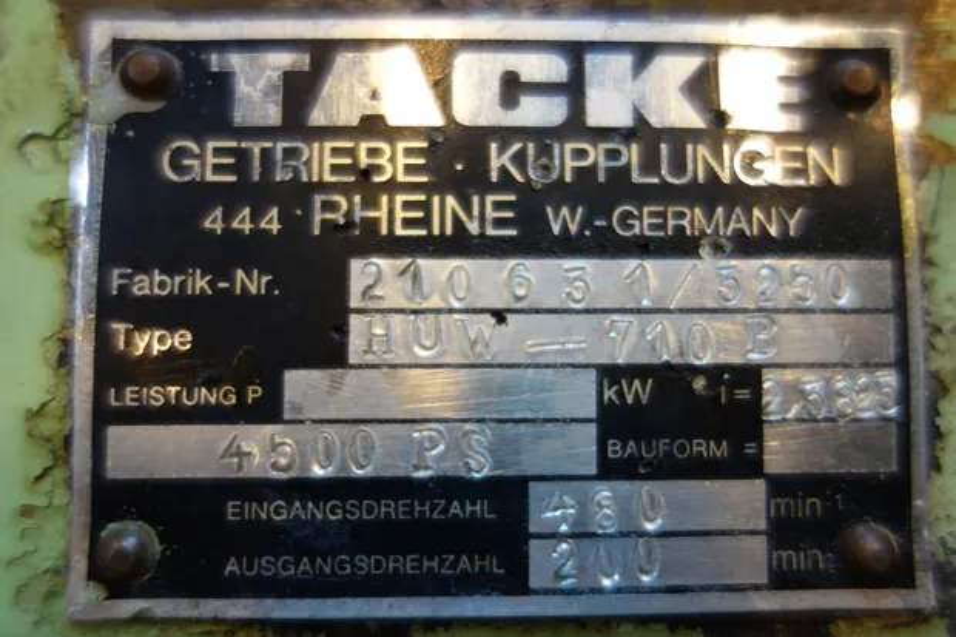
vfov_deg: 46.4
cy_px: 318
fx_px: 743
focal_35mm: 28
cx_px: 478
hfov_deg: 65.5
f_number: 1.8
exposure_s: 1/30
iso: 125
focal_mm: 10.4
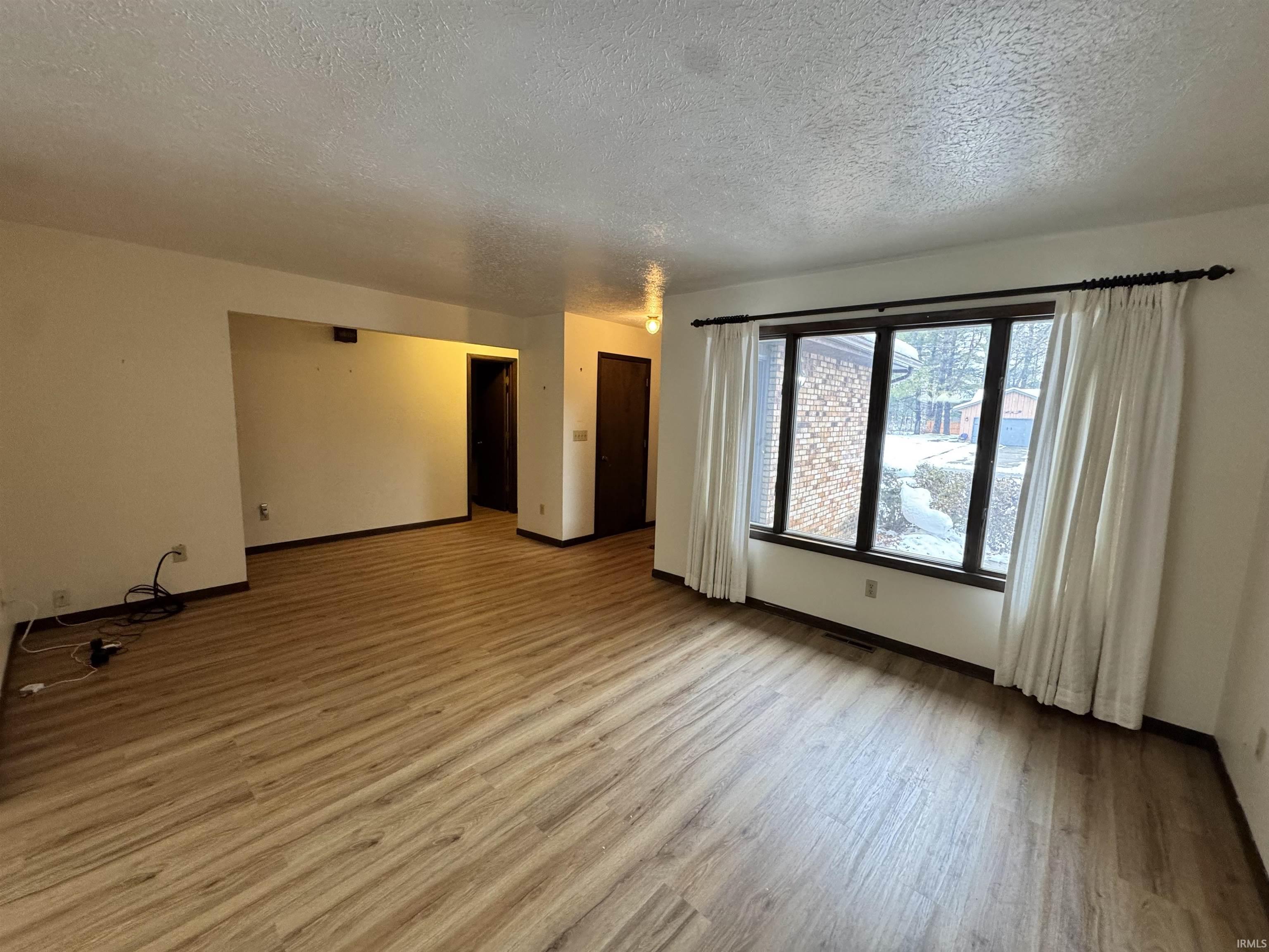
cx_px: 634
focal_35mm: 14
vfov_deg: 85.7
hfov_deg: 102.1
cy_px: 476
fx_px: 513
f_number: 2.2
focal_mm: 2.22
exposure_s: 1/60
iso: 250
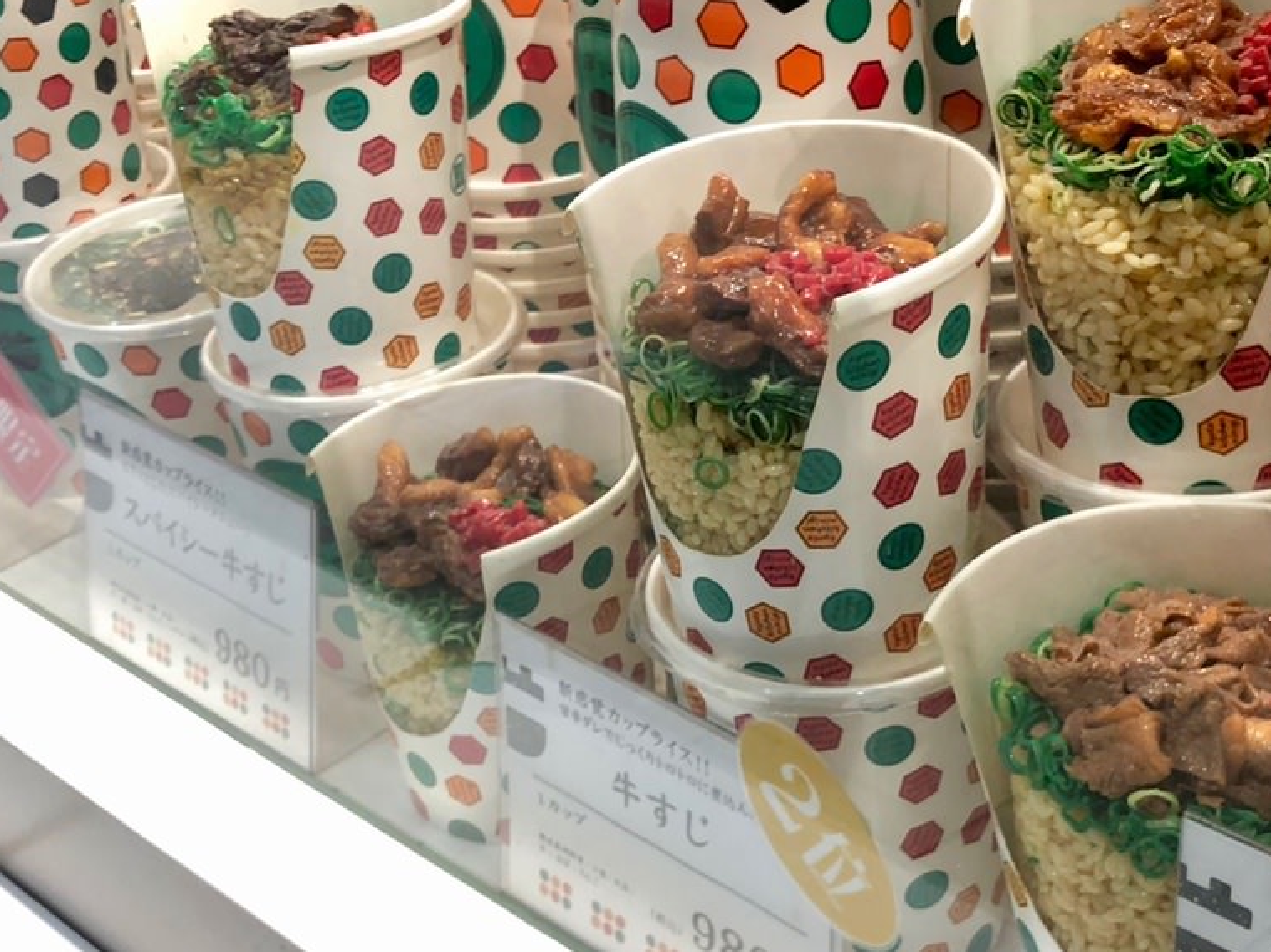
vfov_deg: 24.8
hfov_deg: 32.5
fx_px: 2166
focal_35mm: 59
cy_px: 540
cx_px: 799
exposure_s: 1/33
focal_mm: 4
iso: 25
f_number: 1.8
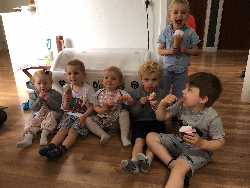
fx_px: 209
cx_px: 125
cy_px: 94
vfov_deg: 48.2
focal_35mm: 29
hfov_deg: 61.7
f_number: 2.2
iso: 25
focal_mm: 4.15
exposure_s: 1/33
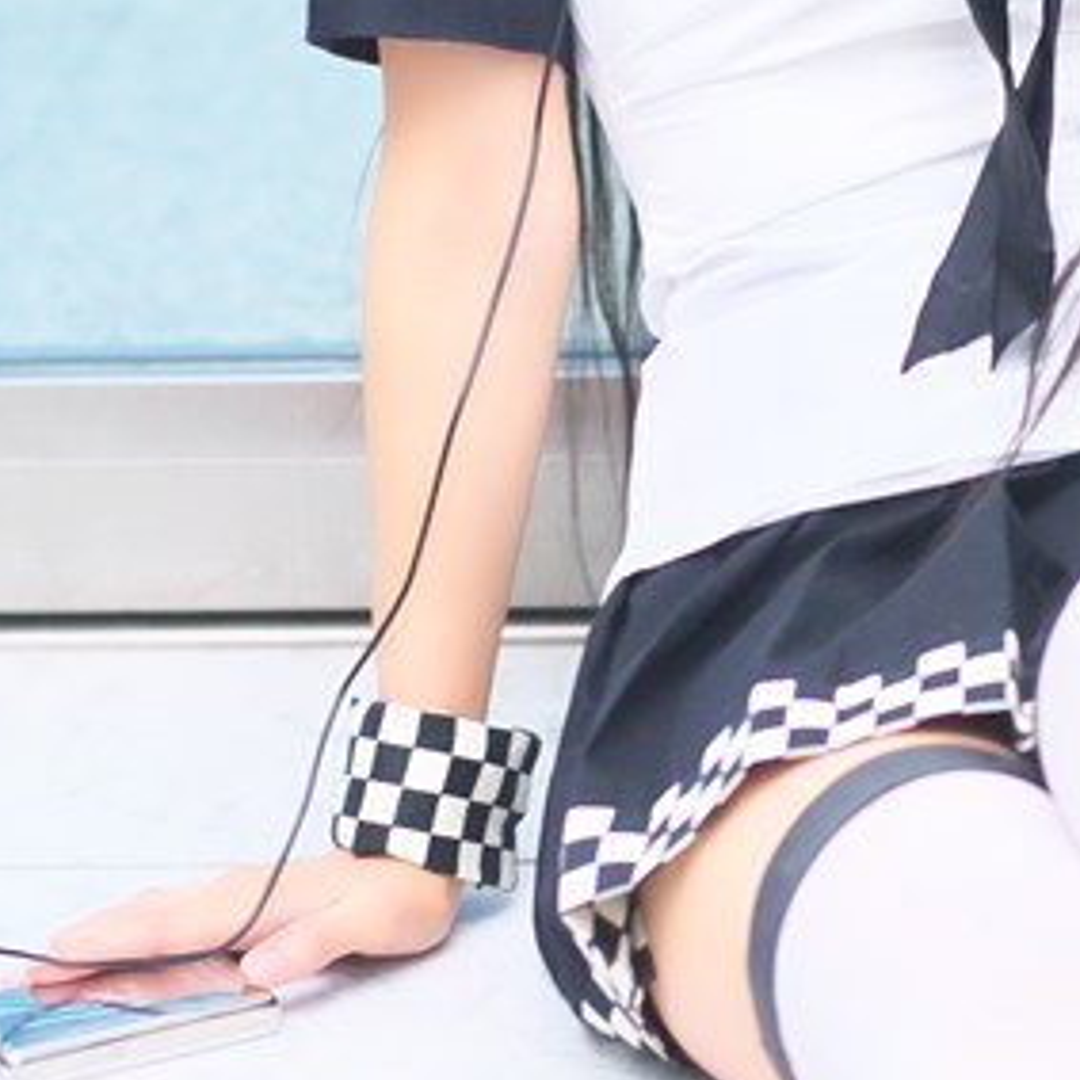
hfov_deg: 10.7
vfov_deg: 10.8
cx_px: 1051
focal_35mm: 162
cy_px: 496
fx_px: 5718
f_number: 2
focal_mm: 50
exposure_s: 1/160
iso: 800
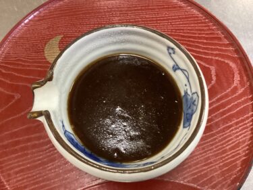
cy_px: 95
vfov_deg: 45.4
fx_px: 226
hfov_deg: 58.4
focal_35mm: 31
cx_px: 126
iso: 400
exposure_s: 1/30
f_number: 2.4
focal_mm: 3.3
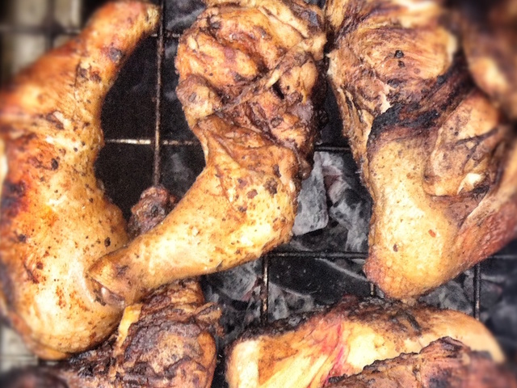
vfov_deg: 40.7
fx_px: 523
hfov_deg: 52.6
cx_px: 258
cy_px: 194
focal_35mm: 35
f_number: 2.8
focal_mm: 3.9
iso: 80
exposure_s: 1/253
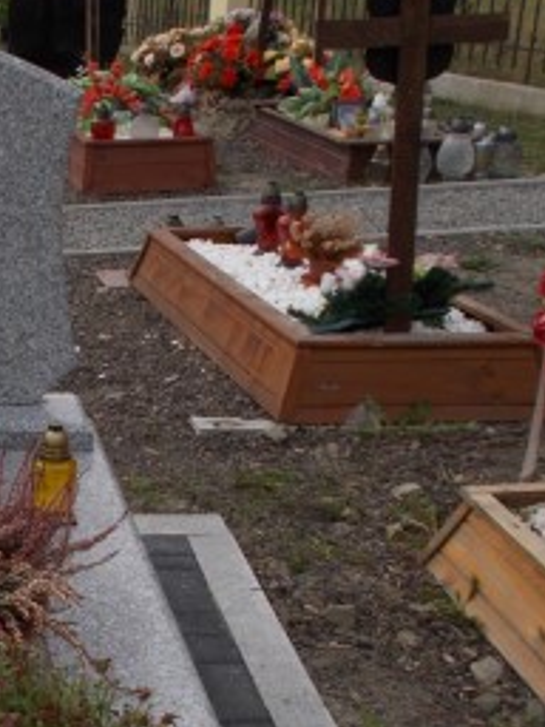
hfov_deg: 21.3
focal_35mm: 65
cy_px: 460
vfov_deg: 29.7
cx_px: -68
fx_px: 1364
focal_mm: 4.6
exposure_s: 1/80
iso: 80
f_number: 8
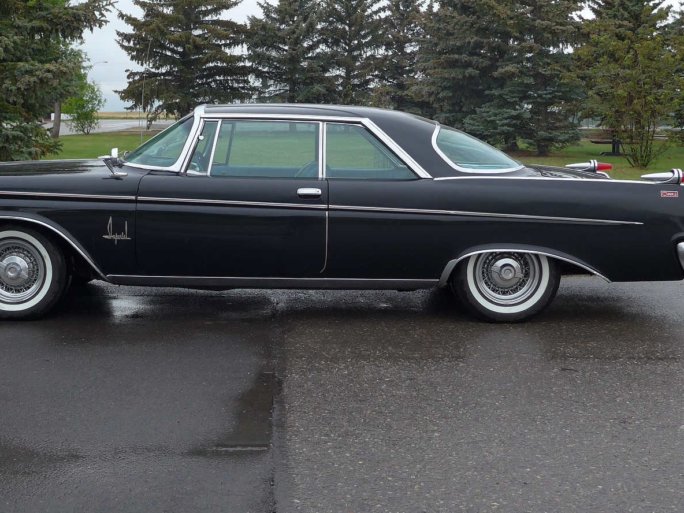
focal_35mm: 49
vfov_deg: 29.6
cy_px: 193
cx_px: 281
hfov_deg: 38.8
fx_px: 968
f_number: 2.8
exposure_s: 1/200
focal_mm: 6
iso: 80
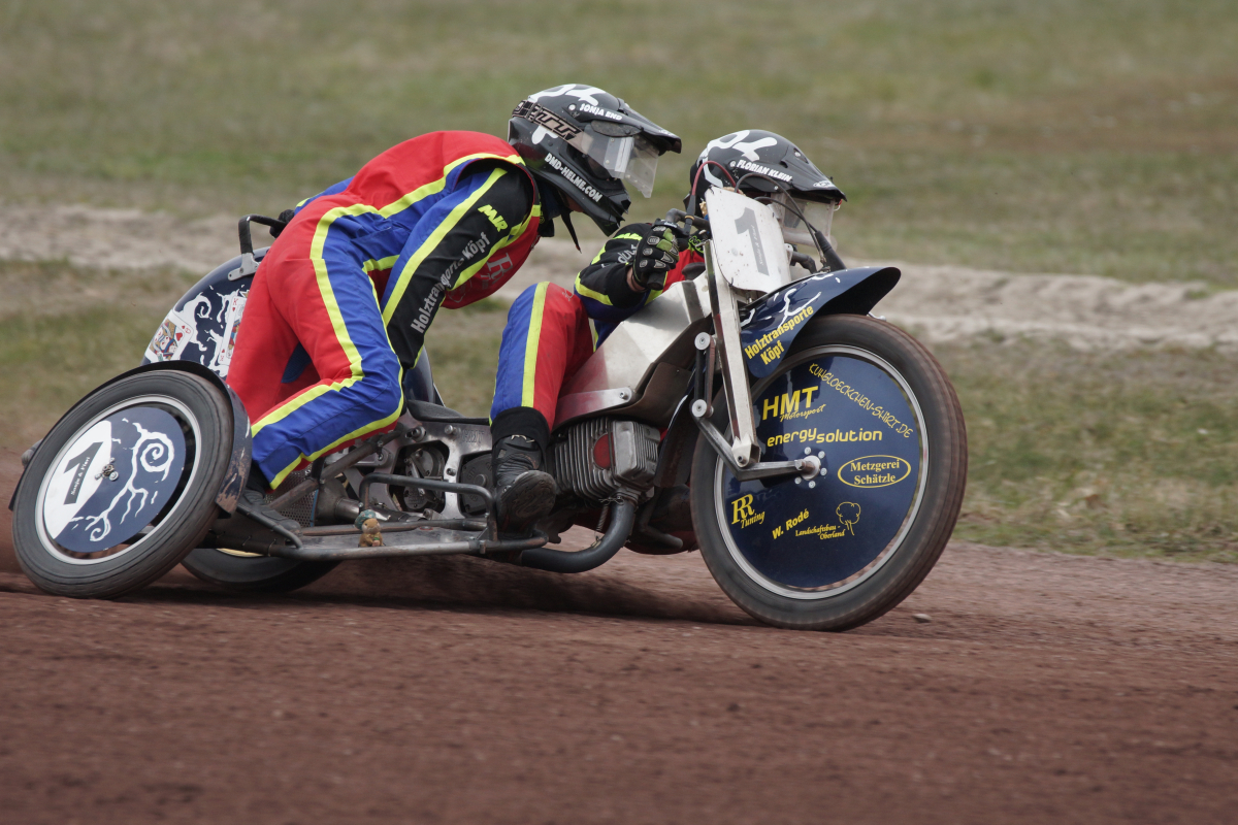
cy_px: 412
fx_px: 18569
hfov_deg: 3.8
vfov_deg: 2.5
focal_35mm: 540
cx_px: 619
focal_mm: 360
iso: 400
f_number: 5.6
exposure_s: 1/1000
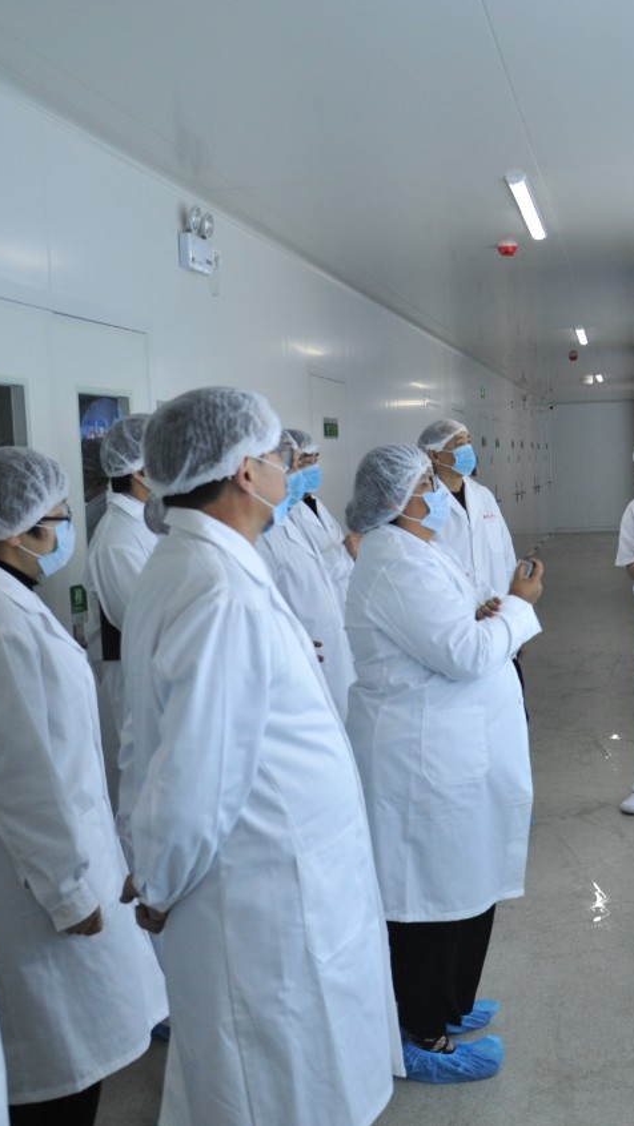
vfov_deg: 52.8
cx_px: 537
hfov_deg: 30.2
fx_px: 1135
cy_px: 561
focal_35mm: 38
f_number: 5
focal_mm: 24
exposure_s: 1/250
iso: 1600
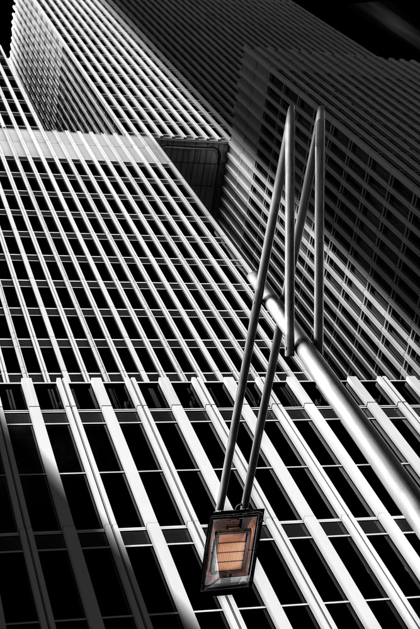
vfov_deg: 28.8
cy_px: 314
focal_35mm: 70
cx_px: 210
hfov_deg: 19.5
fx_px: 1224
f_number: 8
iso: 100
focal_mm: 70
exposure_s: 1/80
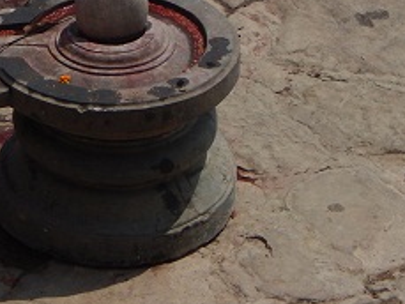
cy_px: 23
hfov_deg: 7.0
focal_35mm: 281
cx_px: 99
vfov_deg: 5.3
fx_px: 3289
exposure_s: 1/500
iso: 125
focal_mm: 20.5
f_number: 9.2
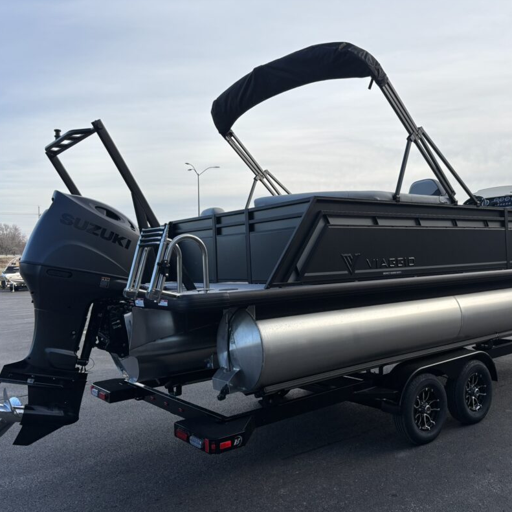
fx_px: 519
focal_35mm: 31
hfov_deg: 52.2
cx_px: 306
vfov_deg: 52.5
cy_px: 256
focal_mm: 5.96
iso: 50
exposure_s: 1/1477
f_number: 1.6
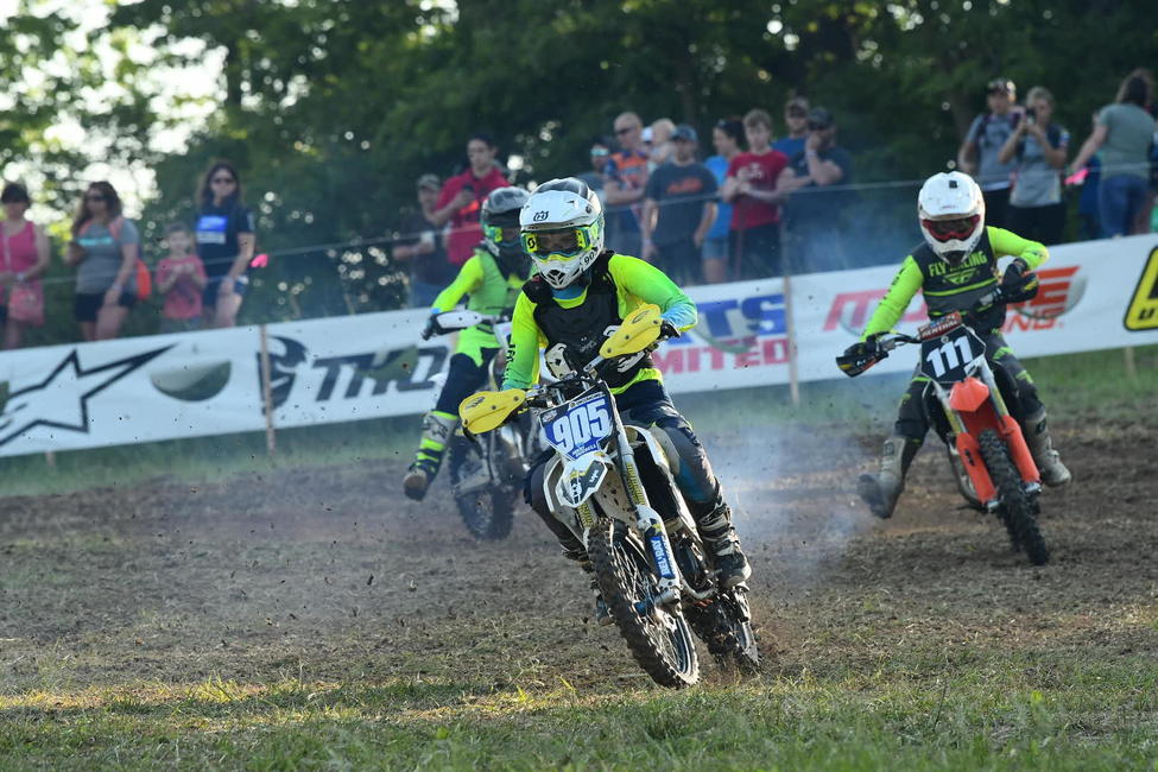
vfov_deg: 4.6
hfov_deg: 6.9
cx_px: 579
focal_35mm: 300
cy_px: 386
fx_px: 9649
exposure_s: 1/1600
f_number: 5.6
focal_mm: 200
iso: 1000
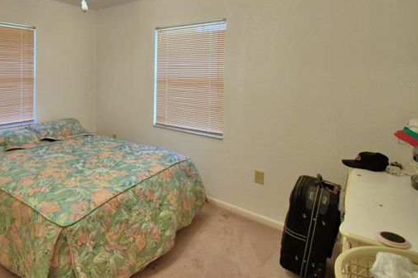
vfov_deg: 57.5
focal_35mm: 21
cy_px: 84
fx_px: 244
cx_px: 138
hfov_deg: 78.5
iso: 400
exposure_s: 1/60
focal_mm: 10
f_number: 4.5
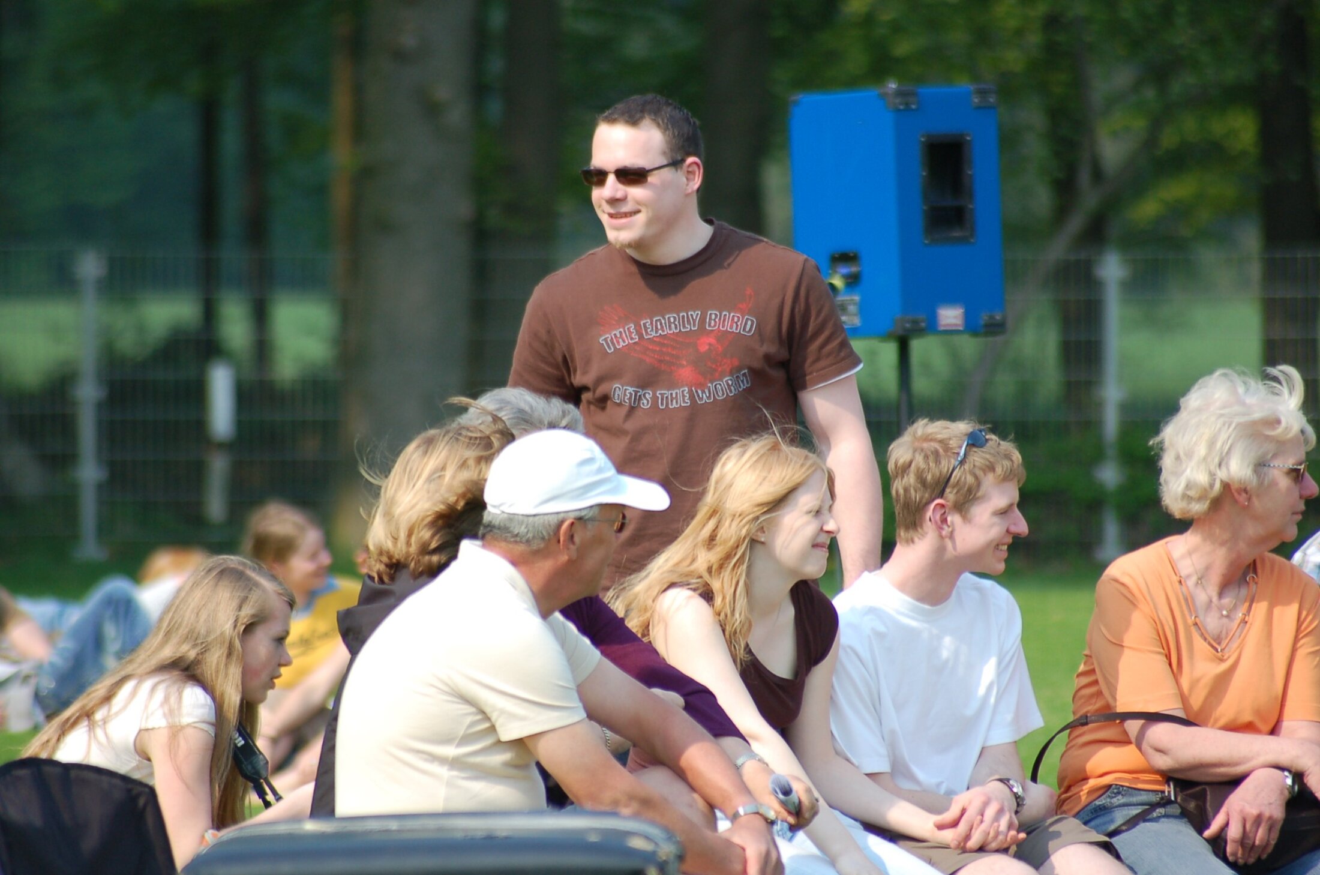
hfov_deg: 5.1
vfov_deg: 3.4
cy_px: 438
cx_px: 660
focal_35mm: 405
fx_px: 14822
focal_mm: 270
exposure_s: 1/800
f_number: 5.6
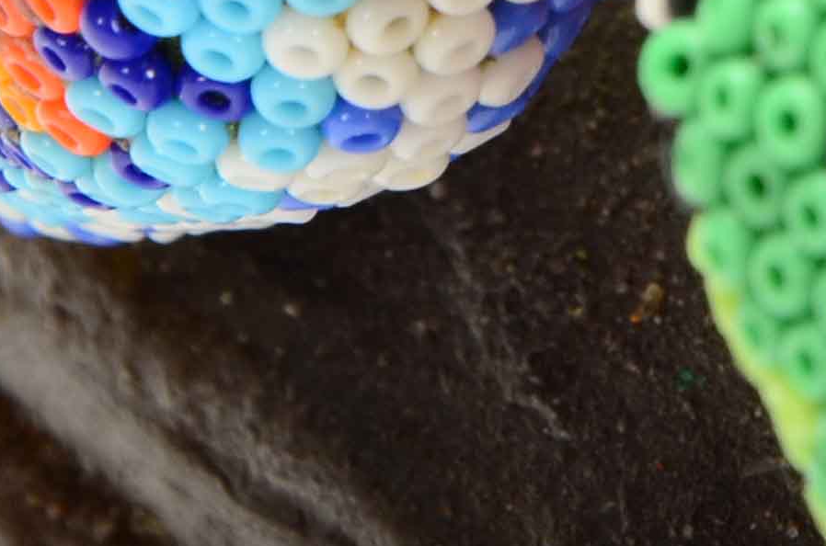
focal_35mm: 865
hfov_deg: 2.4
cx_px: 1216
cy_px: -757
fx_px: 19792
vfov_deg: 1.6
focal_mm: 105
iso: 200
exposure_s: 1/160
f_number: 13
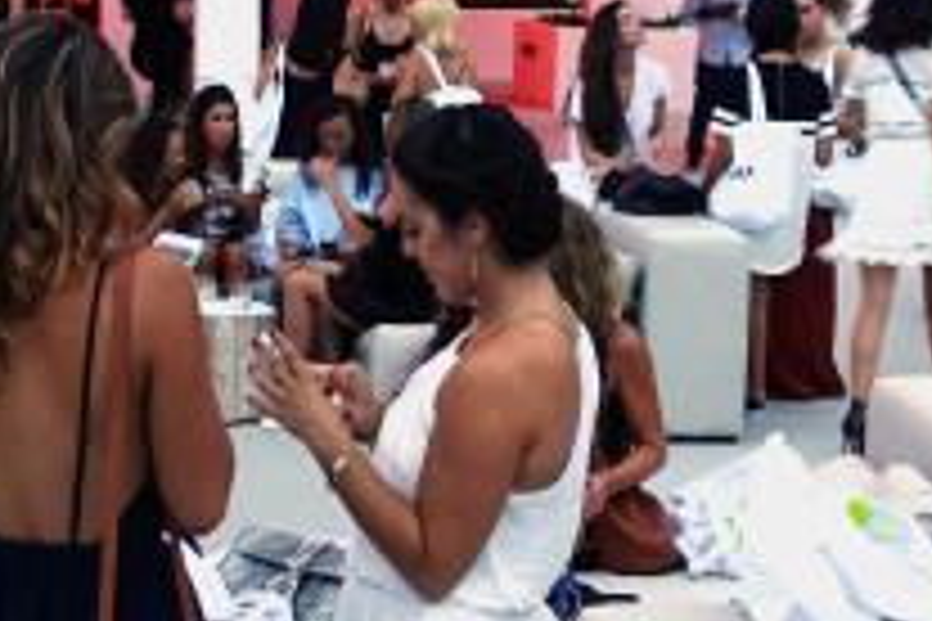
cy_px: 382
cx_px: 221
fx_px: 2252
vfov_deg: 15.7
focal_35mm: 87
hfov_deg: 23.1
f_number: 1.8
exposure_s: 1/30
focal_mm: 8.8
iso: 160
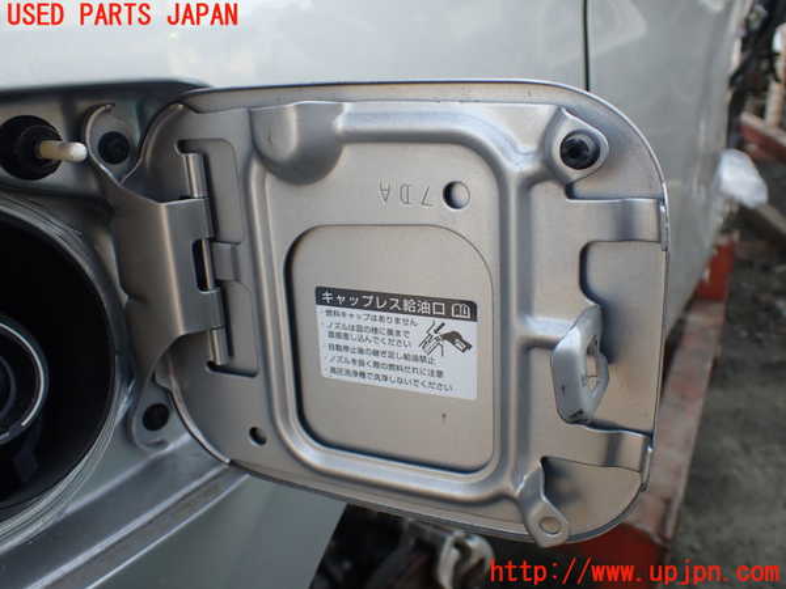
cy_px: 294
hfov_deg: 60.0
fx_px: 681
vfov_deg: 46.8
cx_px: 393
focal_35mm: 30
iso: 100
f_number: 2.3
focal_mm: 5.4
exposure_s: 1/200
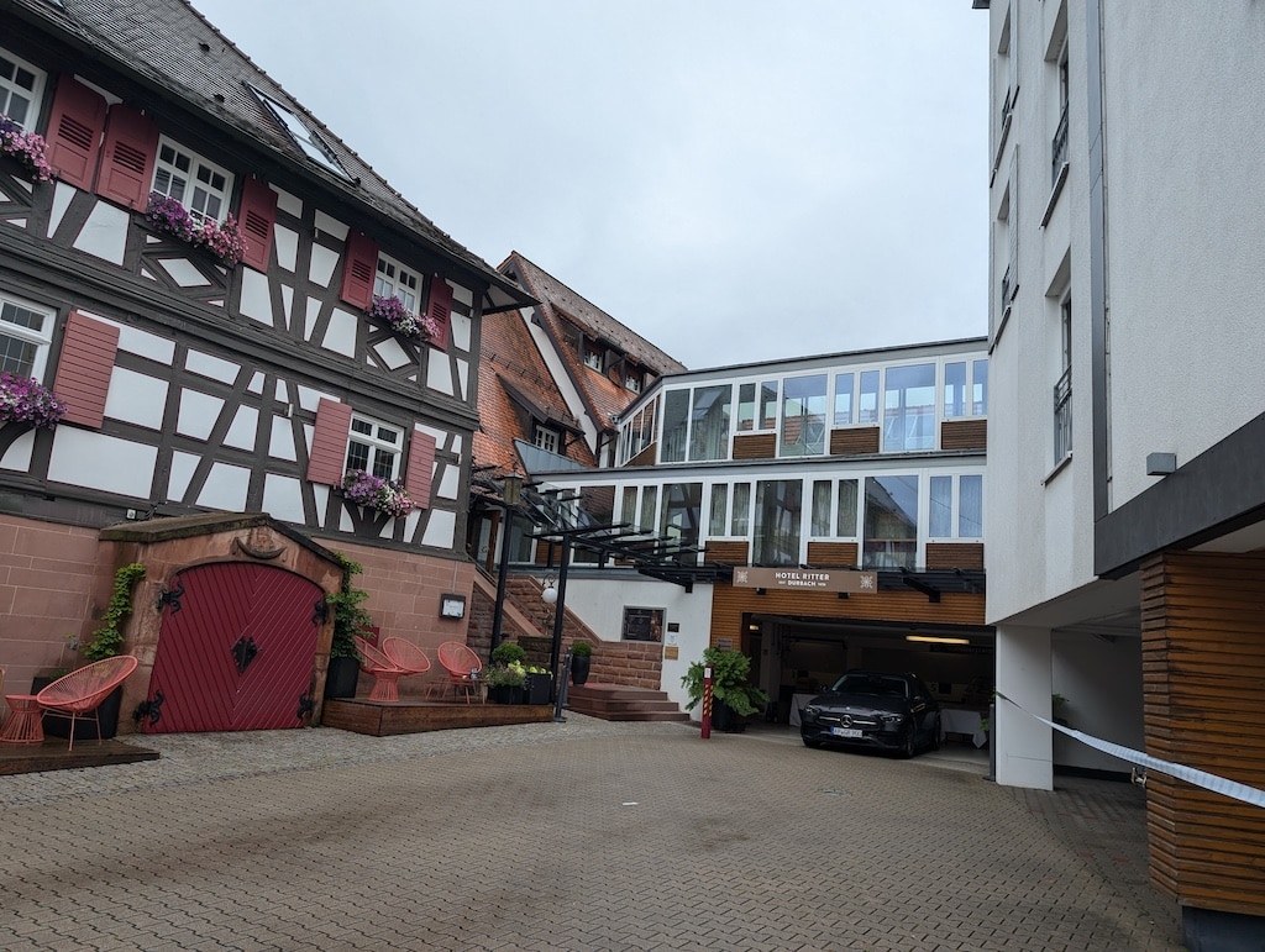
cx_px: 632
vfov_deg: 56.9
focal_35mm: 24
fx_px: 878
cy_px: 476
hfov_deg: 71.5
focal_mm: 6.9
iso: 22
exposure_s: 1/422
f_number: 1.68
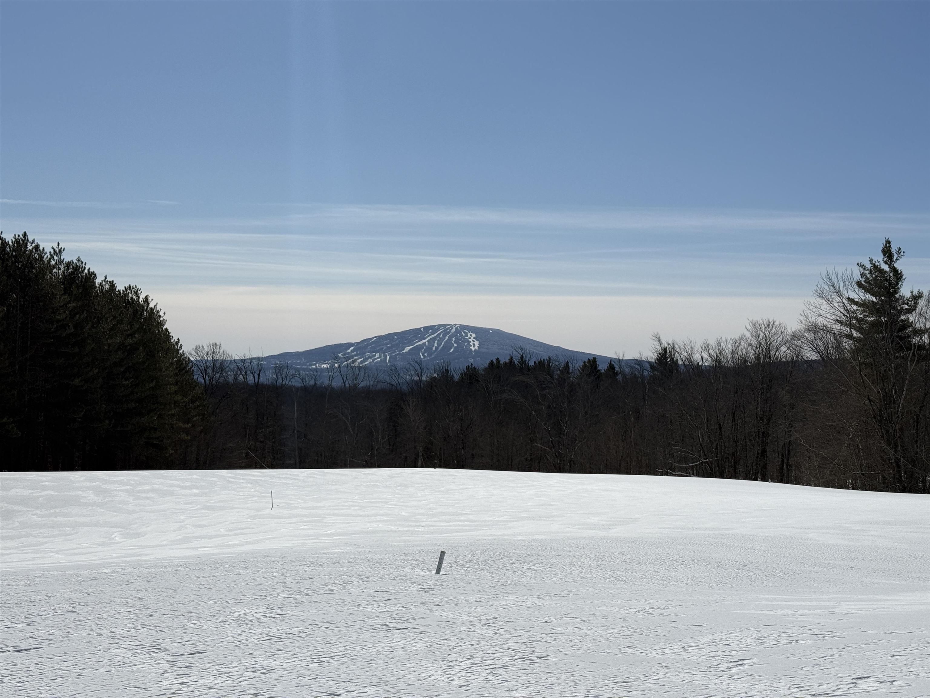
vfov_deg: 30.3
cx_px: 465
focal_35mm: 48
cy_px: 349
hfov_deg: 39.7
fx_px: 1290
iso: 50
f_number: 1.78
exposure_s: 1/16129
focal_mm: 6.76
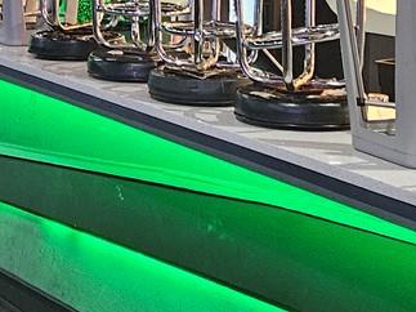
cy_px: -206
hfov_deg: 17.1
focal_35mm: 114
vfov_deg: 12.2
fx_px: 1369
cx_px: 72
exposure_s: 1/30
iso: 500
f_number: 1.8
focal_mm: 5.4
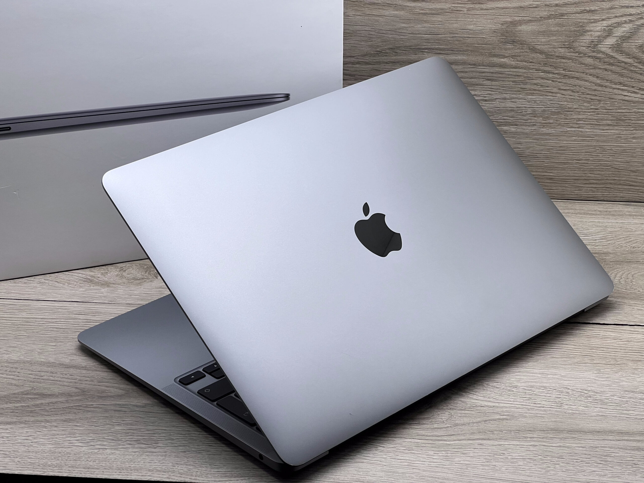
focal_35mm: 77
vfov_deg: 19.1
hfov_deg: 25.3
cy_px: 242
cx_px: 322
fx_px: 1433
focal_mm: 9
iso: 32
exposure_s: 1/100
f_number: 2.8
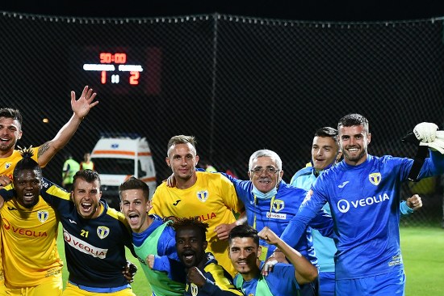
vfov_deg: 8.4
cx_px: -52
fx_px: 2009
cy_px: 222
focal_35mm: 163
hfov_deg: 12.4
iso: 1600
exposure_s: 1/640
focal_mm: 70
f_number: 4
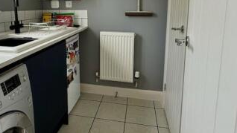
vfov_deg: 40.1
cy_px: 30
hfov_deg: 67.6
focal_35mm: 28
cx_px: 102
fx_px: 176
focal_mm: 2.22
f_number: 2.2
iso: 100
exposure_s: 1/99
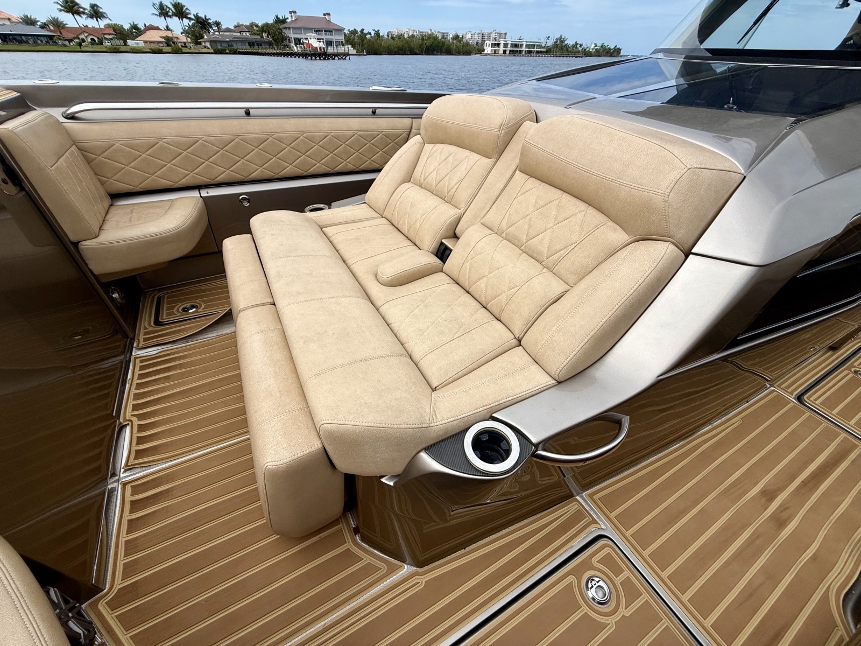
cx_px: 430
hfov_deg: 102.1
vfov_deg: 85.7
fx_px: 348
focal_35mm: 14
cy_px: 323
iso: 50
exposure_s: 1/3891
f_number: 2.2
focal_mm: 2.22
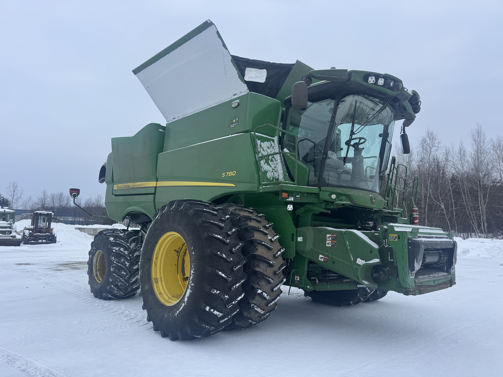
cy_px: 188
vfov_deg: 56.8
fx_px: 349
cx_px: 252
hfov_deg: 71.6
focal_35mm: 24
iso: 80
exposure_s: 1/567
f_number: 1.78
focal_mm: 6.76
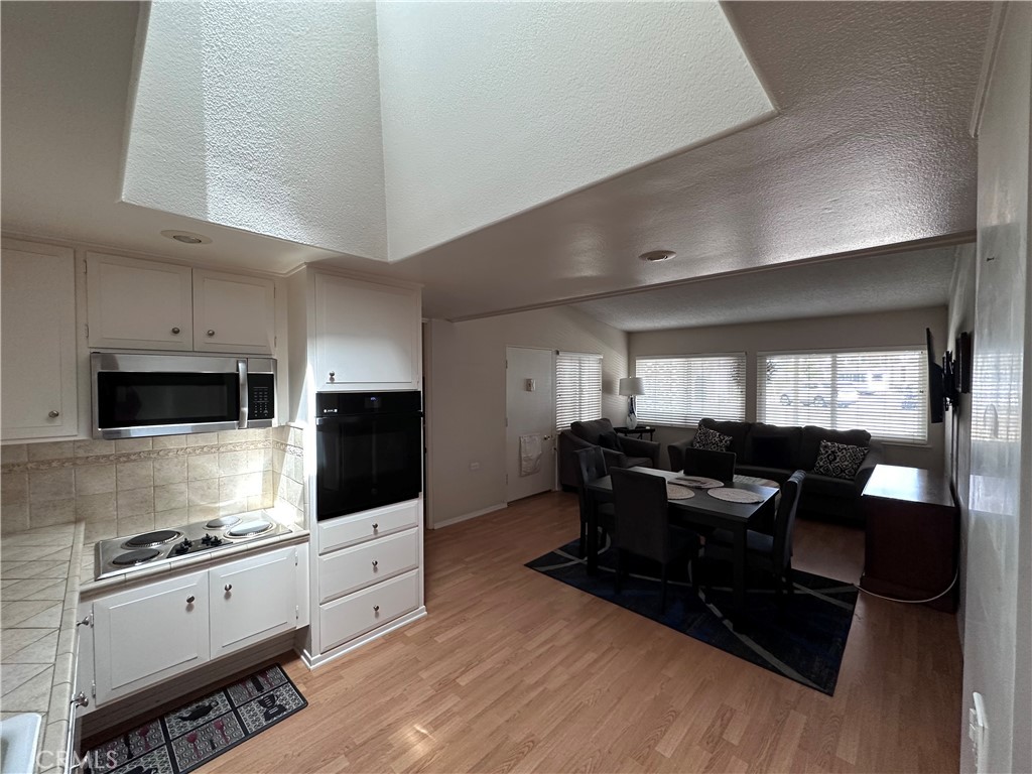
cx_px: 516
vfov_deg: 85.7
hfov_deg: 102.1
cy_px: 387
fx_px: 417
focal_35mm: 14
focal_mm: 2.22
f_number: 2.2
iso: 250
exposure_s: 1/99
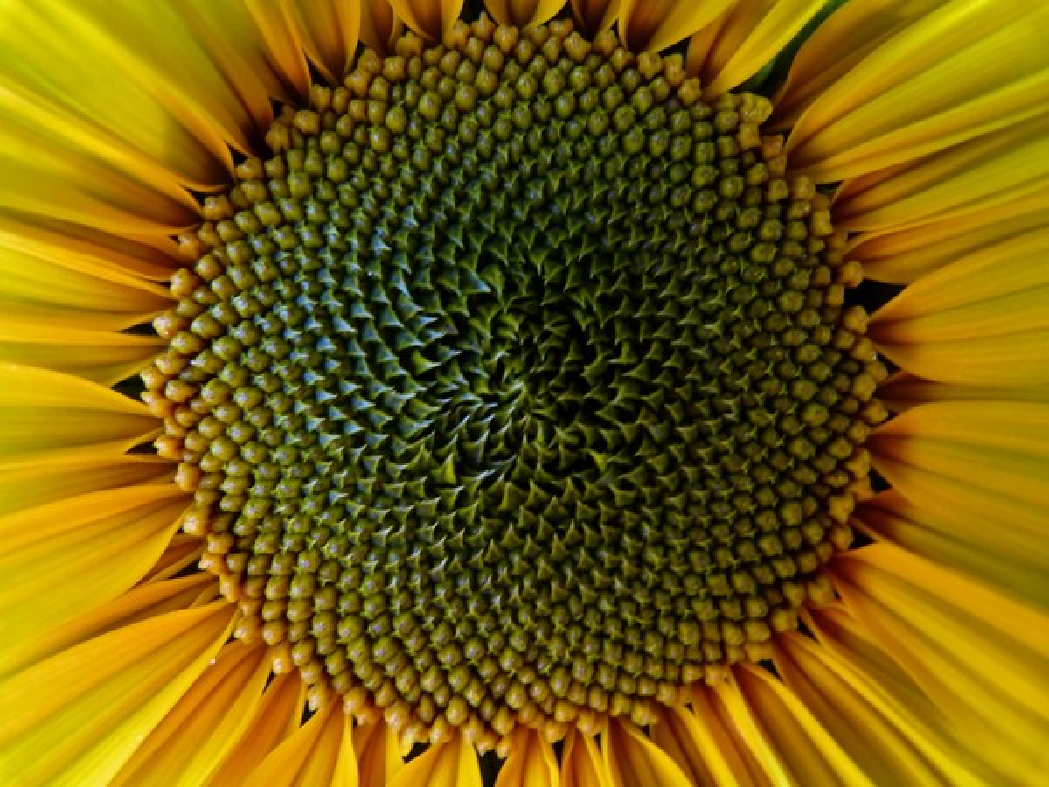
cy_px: 394
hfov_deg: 69.4
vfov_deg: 54.9
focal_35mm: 25
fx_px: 758
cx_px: 524
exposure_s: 1/60
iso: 160
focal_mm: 4.5
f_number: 2.8
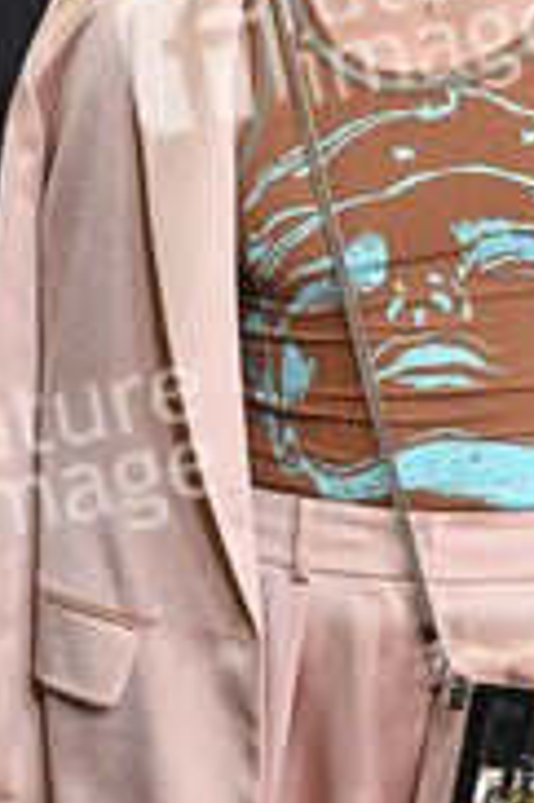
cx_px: 472
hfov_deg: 8.6
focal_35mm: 158
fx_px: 3522
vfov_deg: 13.0
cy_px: 251
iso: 4000
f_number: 5.6
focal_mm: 72
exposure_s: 1/250
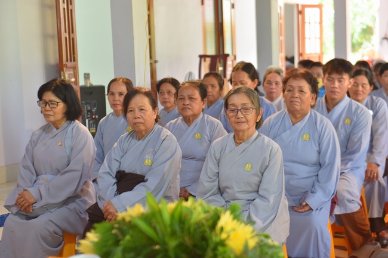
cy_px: 129
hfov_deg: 30.5
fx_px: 711
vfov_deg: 20.6
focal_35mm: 66
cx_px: 194
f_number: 3.2
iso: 400
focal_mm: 66
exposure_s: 1/80
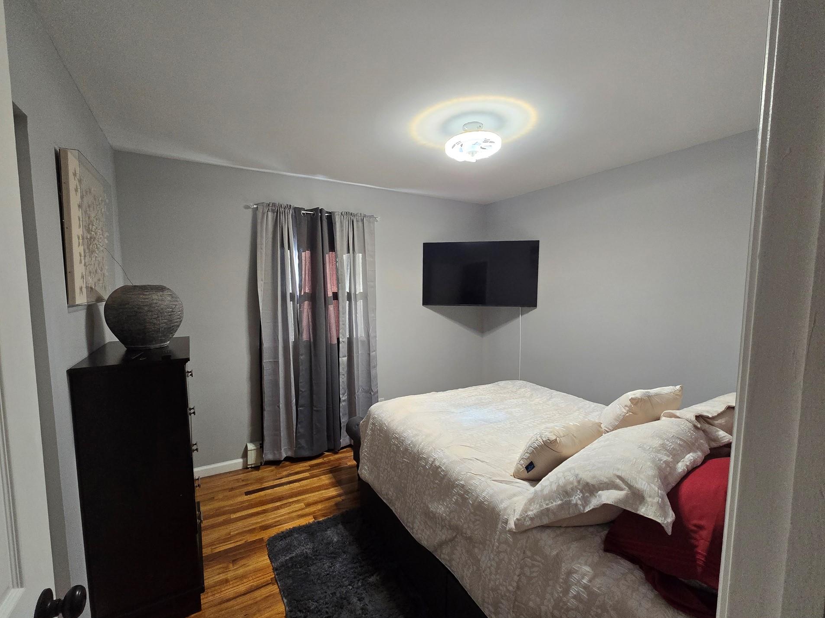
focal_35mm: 14
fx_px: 334
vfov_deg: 85.6
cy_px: 319
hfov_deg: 102.0
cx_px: 395
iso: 320
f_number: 2.2
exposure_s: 1/100
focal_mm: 2.2
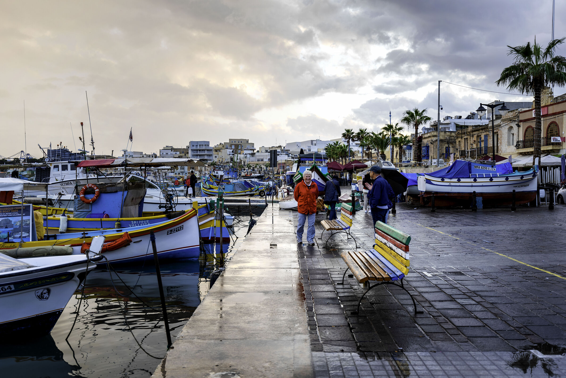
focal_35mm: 35
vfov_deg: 37.9
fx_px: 550
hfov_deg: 54.4
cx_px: 283
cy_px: 189
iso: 64
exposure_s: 1/40
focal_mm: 35
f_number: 4
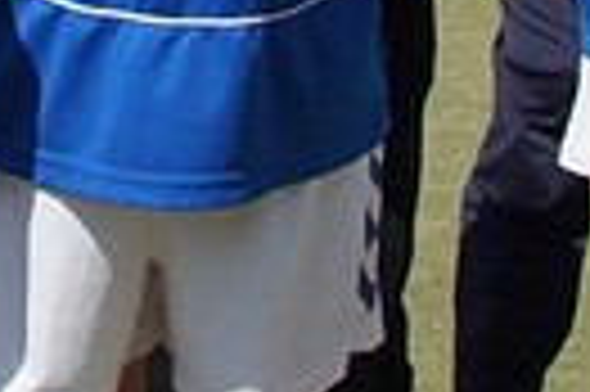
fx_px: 3454
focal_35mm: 211
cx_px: -495
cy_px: -336
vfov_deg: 6.3
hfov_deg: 9.3
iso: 160
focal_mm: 18
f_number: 6.3
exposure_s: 1/800
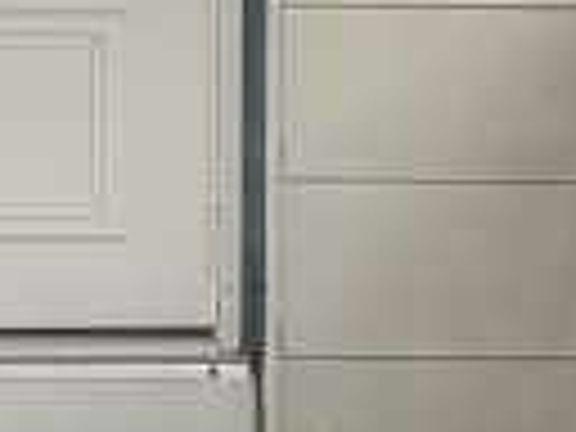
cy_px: -94
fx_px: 3461
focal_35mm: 208
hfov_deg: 8.5
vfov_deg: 7.1
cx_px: -882
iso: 40
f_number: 1.8
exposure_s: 1/195
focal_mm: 5.4
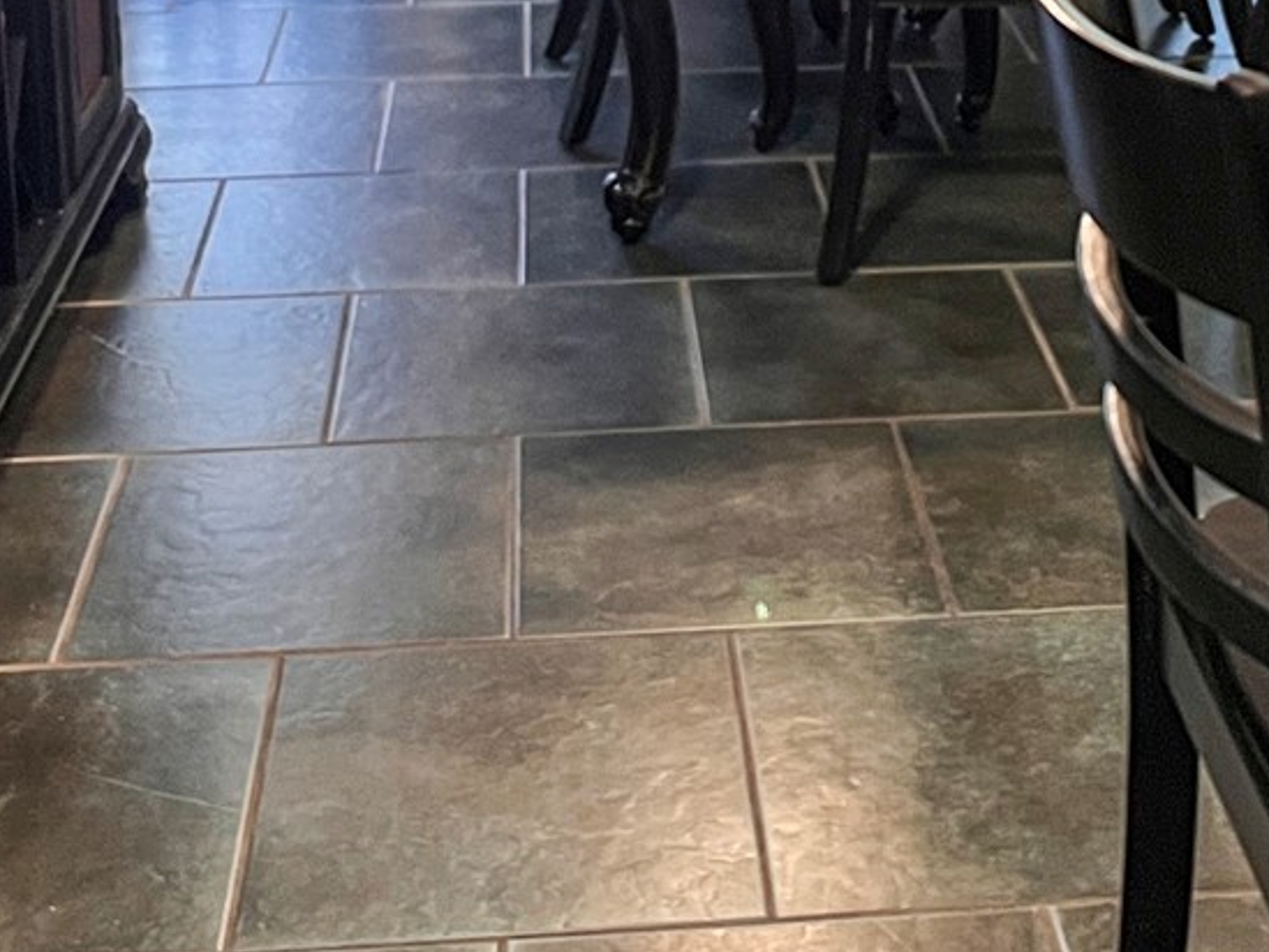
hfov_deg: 20.2
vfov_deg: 14.5
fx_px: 3557
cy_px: -321
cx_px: 786
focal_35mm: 97
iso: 160
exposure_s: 1/60
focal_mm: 5.7
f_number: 1.5
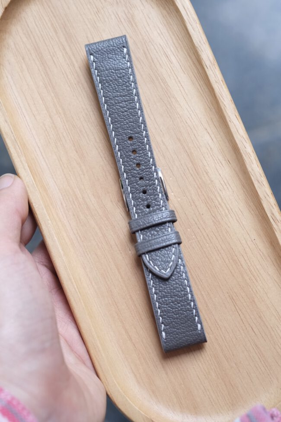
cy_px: 211
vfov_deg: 22.6
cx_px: 140
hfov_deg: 15.2
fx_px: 1054
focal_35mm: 90
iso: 1600
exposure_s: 1/100
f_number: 5.6
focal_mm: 60
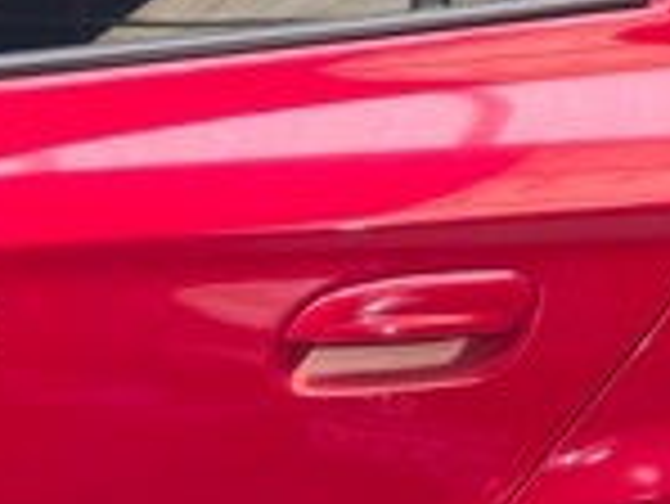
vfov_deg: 9.4
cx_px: -679
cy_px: 405
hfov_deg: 11.3
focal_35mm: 158
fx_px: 3061
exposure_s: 1/40
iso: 160
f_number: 1.7
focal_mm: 6.3
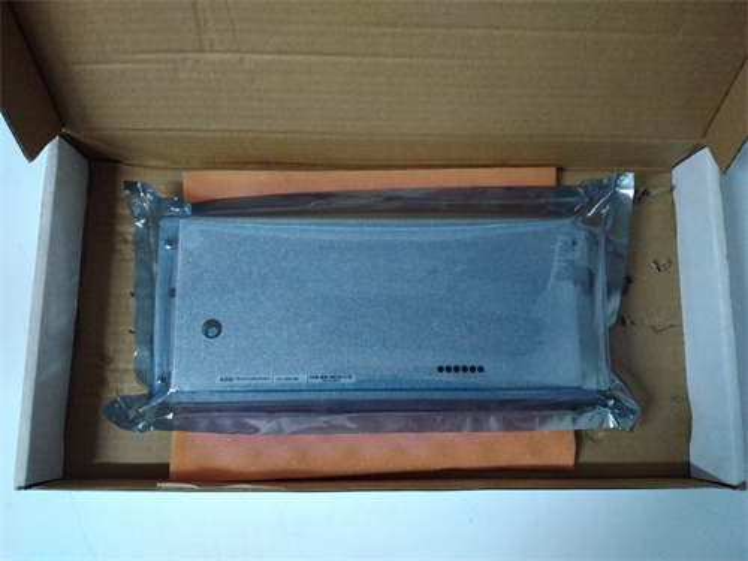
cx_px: 374
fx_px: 583
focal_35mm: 27
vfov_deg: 51.4
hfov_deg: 65.3
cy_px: 280
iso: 716
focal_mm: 3.79
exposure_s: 1/33
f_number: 2
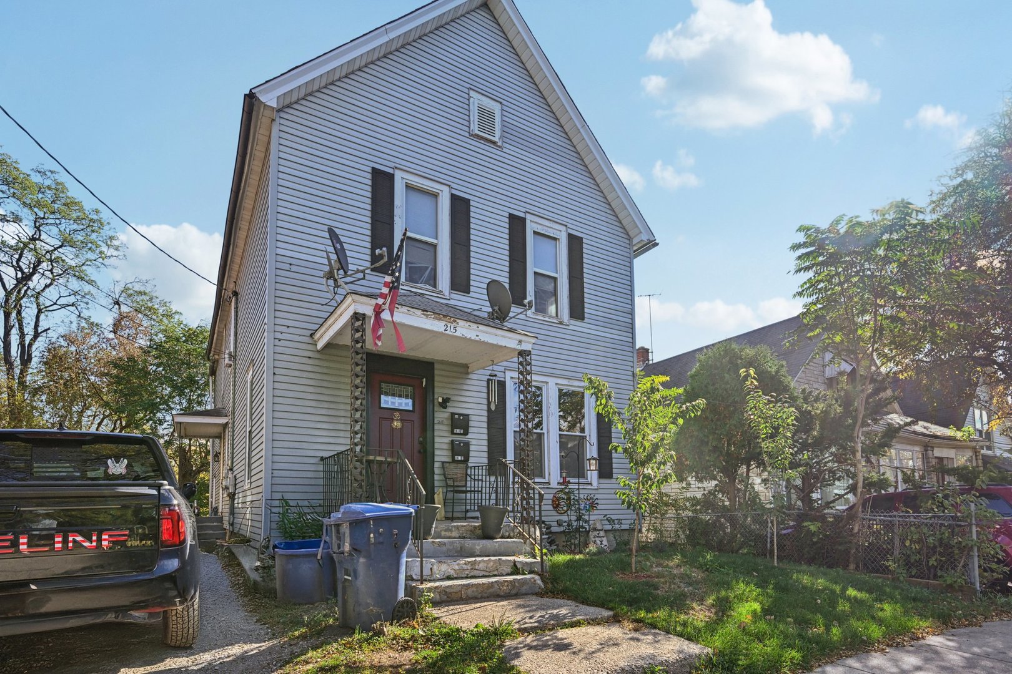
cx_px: 506
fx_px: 492
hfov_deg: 91.6
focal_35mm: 18
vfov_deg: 68.9
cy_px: 337
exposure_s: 1/640
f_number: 8
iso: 800
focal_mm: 17.5
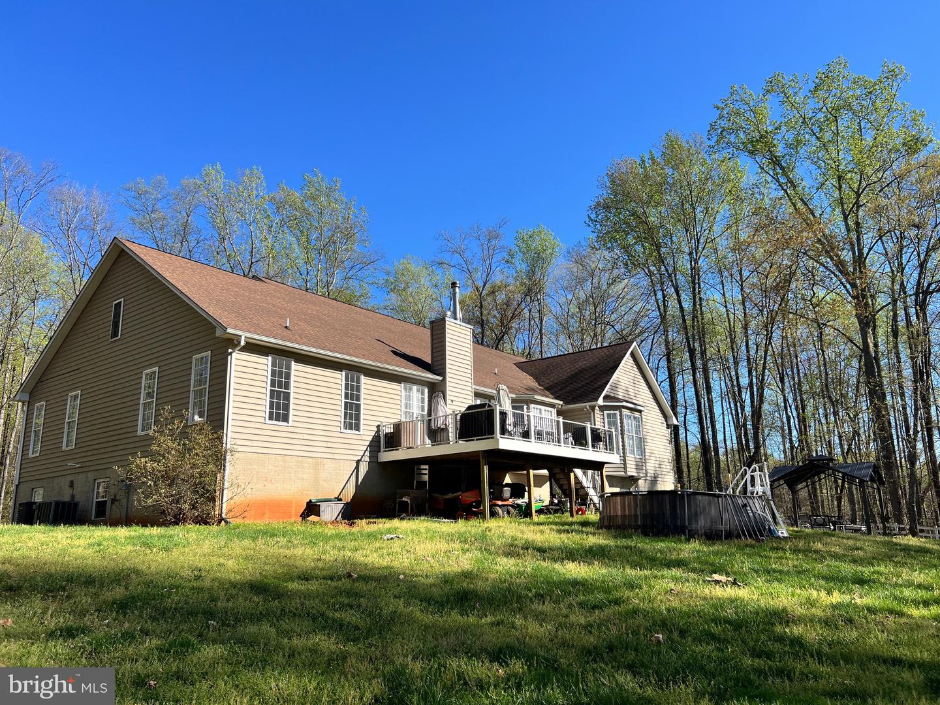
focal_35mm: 26
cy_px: 352
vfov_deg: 53.1
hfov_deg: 67.3
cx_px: 470
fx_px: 706
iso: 50
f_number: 1.5
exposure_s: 1/2404
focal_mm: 5.7
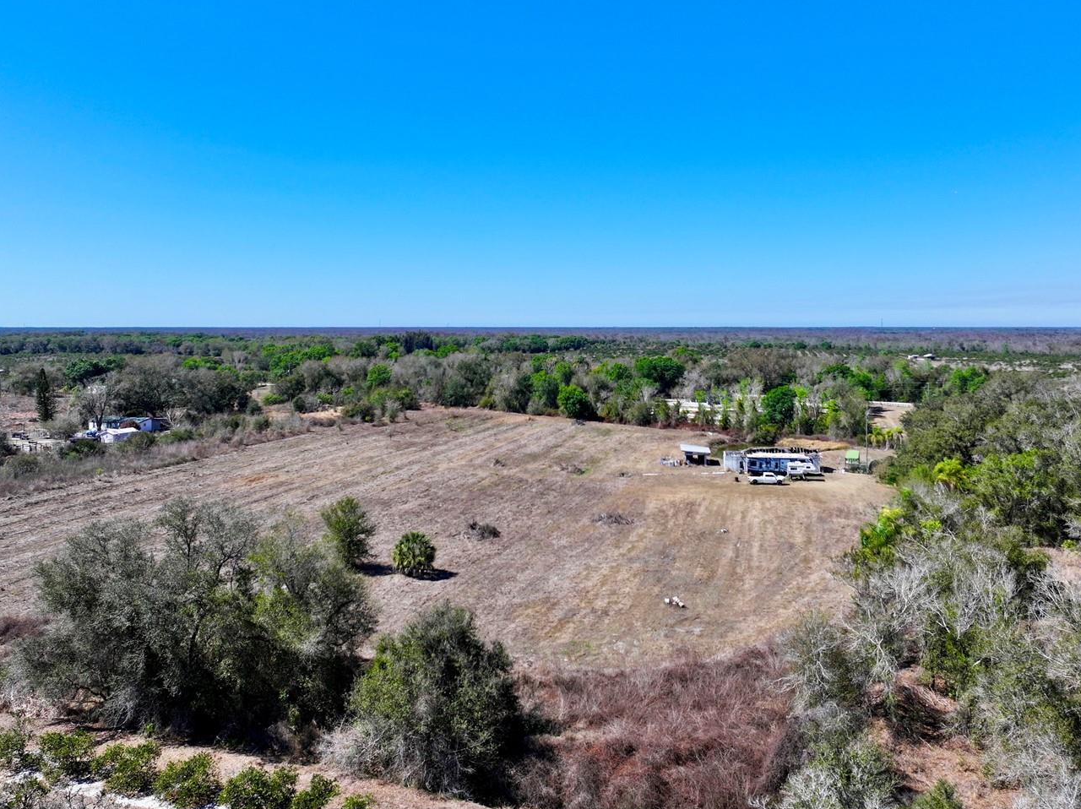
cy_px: 335
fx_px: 936
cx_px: 566
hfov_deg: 60.0
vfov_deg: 46.5
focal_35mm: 30
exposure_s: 1/2000
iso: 140
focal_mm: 12.29
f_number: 2.8
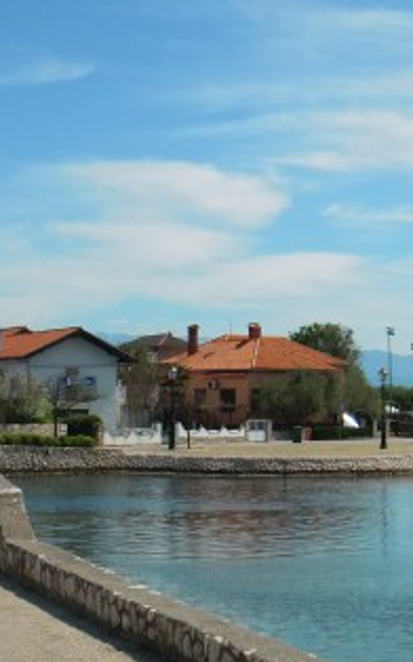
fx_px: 1478
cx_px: 198
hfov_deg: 15.9
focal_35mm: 82
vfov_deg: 25.2
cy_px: 356
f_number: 8.9
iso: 100
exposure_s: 1/400
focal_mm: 6.66
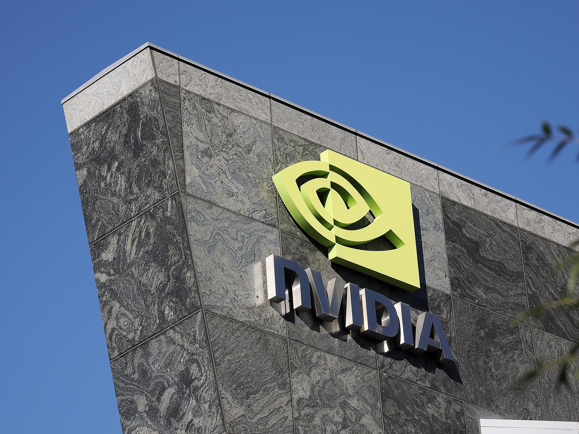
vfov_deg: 9.3
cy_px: 217
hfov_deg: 12.3
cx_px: 290
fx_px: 2676
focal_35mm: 160
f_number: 8
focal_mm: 80
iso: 400
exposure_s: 1/1000
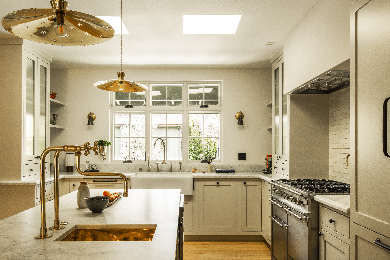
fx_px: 195
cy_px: 134
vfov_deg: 67.4
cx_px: 203
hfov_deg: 90.0
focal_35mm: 18
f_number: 9
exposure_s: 1.3
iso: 100
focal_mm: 17
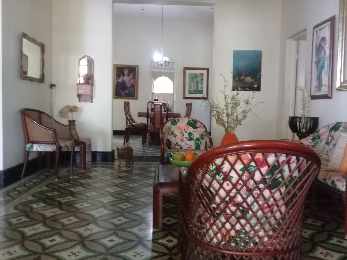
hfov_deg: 58.4
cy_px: 130
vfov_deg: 45.4
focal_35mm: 31
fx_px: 311
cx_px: 174
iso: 400
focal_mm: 3.3
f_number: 2.2
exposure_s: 1/15
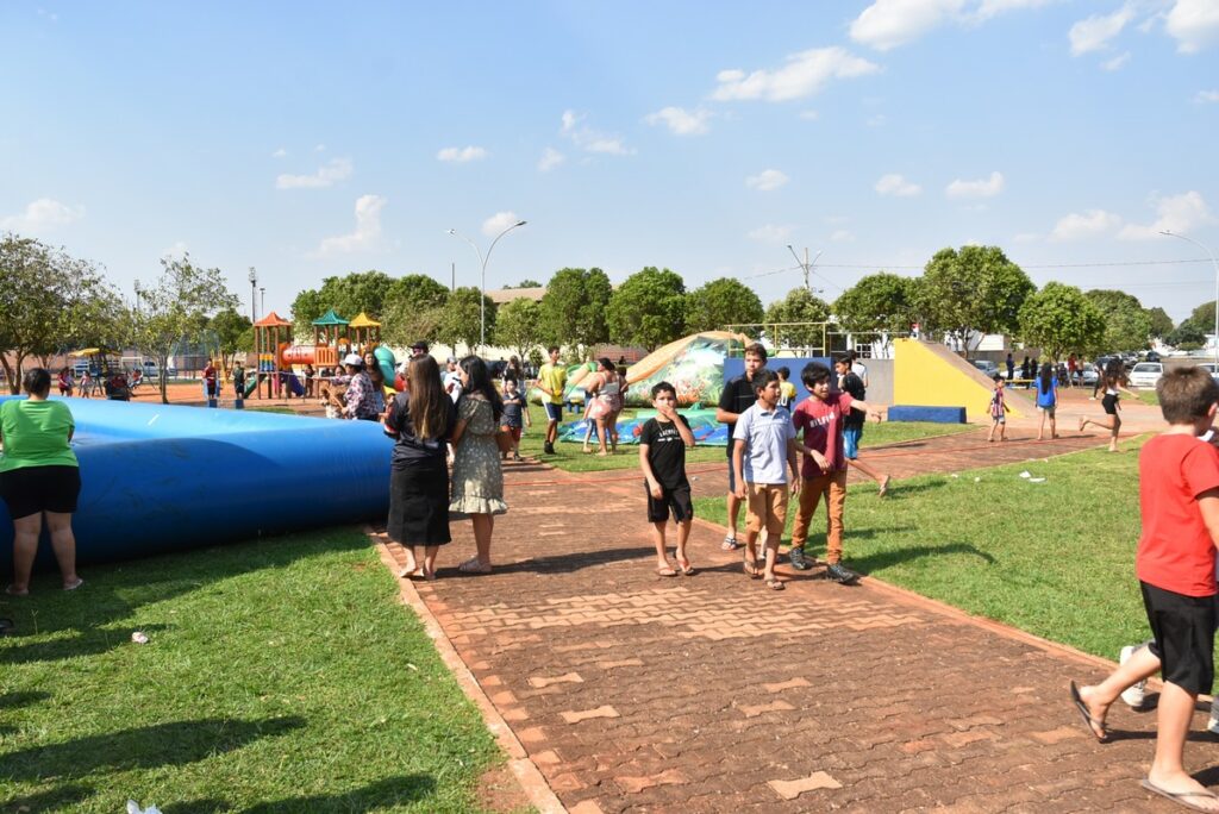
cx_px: 610
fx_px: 915
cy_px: 407
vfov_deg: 48.0
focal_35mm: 27
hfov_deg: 67.4
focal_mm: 18
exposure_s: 1/320
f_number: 9
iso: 200
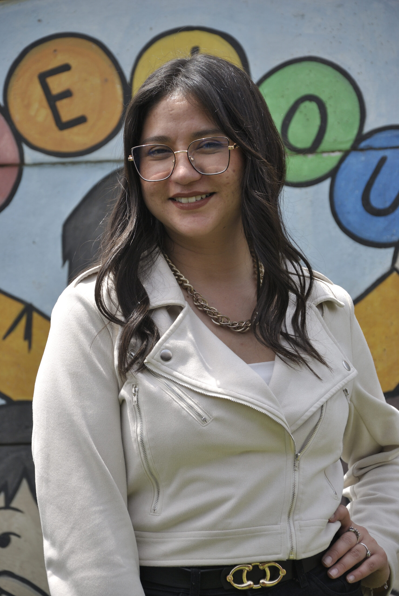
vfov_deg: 13.0
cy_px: 298
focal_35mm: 158
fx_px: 2610
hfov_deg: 8.7
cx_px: 200
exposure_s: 1/320
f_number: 5.6
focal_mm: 105
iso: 100
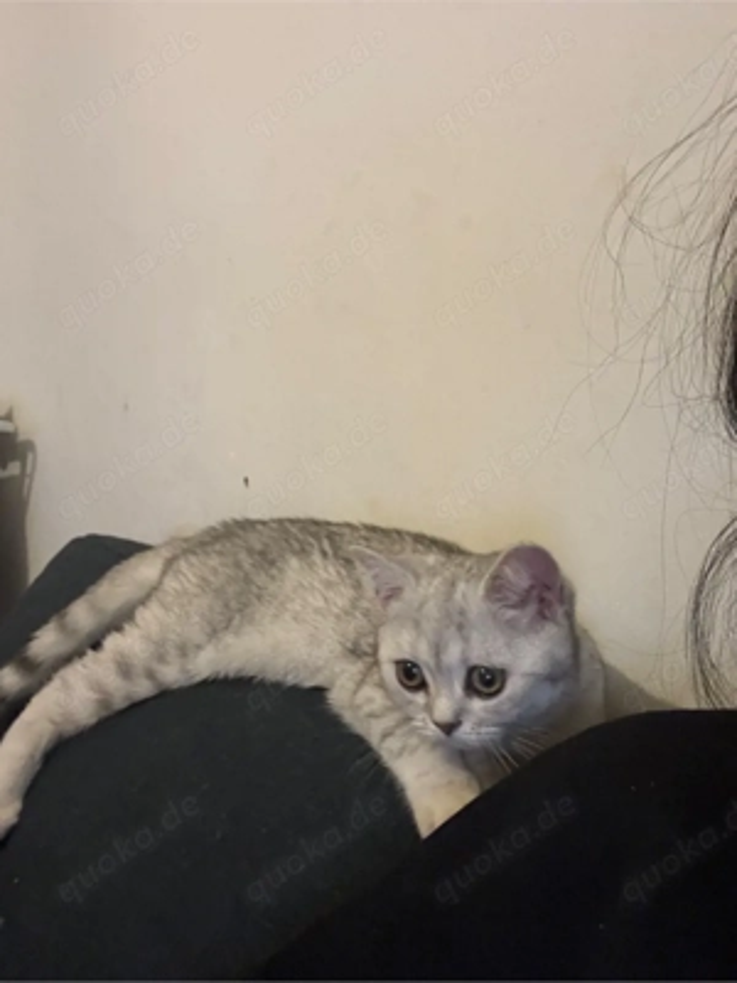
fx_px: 852
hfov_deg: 46.8
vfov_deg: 60.0
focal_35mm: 30
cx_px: 368
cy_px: 492
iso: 400
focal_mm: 2.69
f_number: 1.9
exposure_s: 1/25
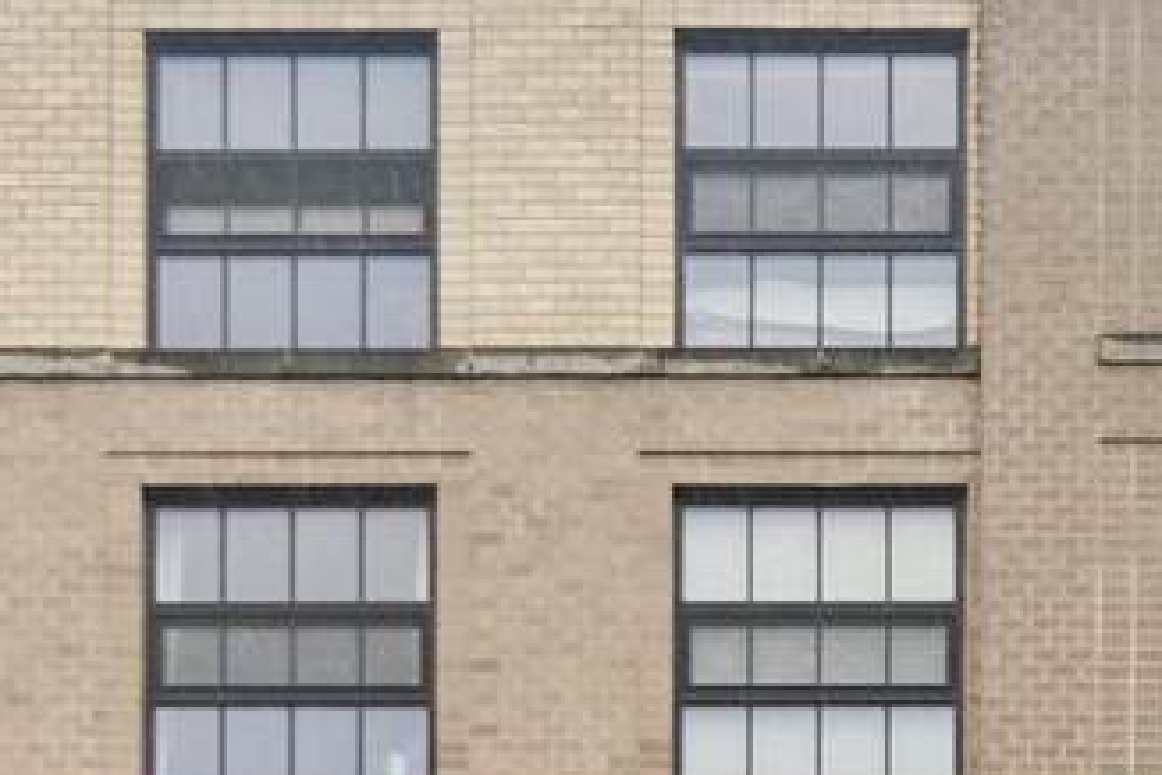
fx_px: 3034
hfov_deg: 21.5
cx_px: 839
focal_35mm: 94
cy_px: 1147
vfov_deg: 13.7
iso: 200
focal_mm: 16
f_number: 4
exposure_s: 1/200
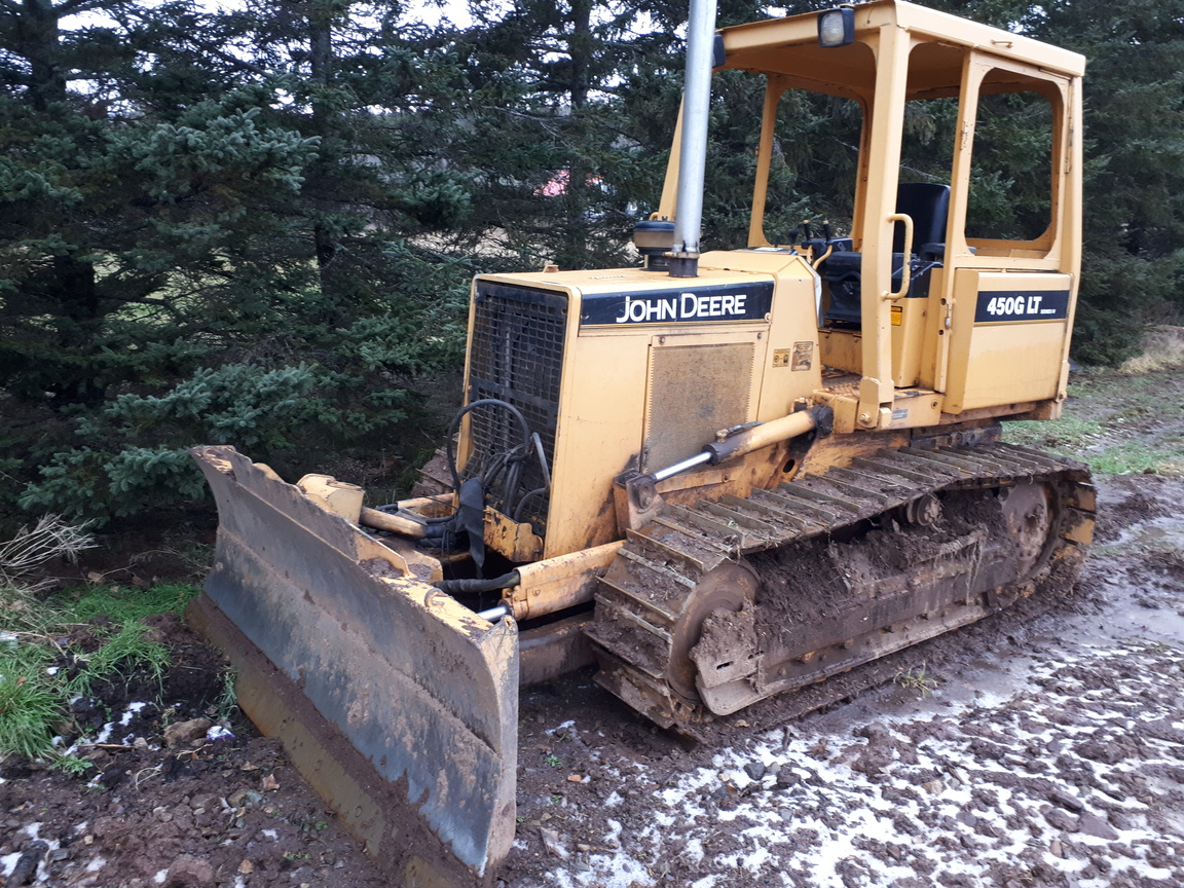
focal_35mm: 27
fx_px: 924
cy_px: 444
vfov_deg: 51.4
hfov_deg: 65.3
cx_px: 592
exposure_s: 1/25
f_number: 1.9
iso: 160
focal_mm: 3.6
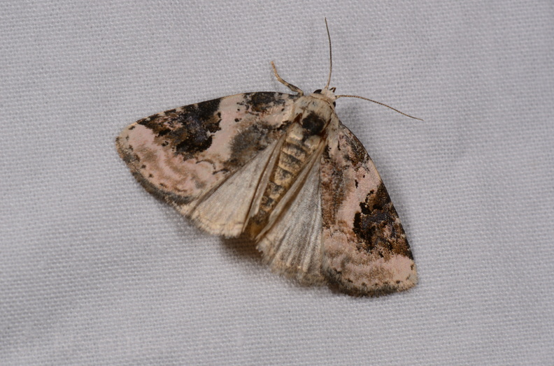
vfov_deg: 10.7
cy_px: 183
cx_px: 277
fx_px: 1957
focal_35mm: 128
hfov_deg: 16.1
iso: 100
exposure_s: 1/60
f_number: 25
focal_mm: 85
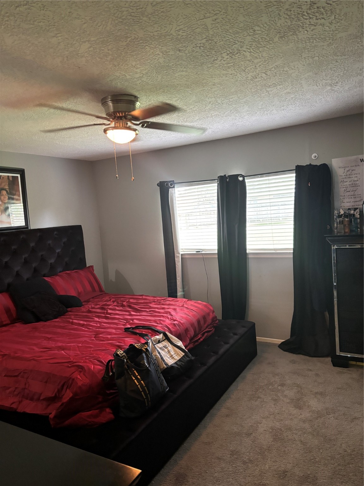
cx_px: 182
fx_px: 365
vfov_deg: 67.3
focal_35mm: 26
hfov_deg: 53.1
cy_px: 243
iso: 500
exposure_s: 1/40
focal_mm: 5.96
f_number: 1.6
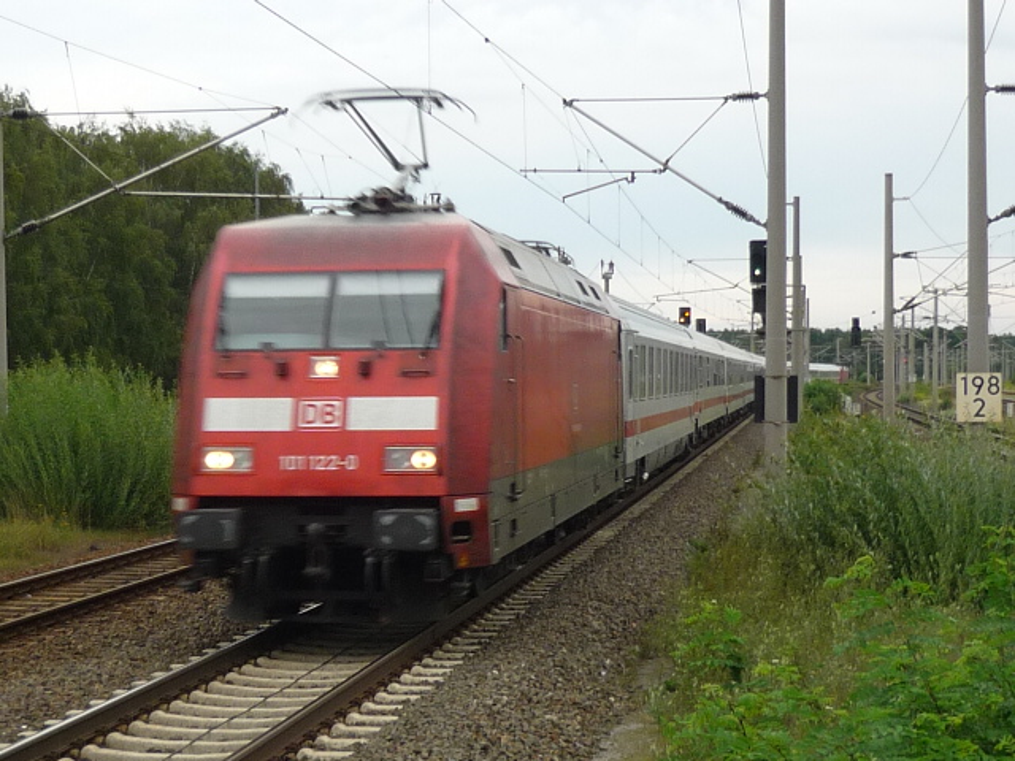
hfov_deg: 55.4
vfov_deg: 42.9
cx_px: 508
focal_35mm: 33
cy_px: 380
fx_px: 968
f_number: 2.8
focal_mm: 5.5
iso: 100
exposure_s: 1/125
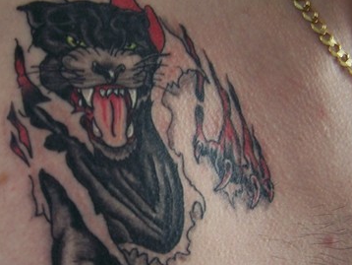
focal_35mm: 53
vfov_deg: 27.5
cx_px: 119
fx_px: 539
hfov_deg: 35.8
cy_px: 167
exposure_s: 1/8
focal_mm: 6.3
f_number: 2.8
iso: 64
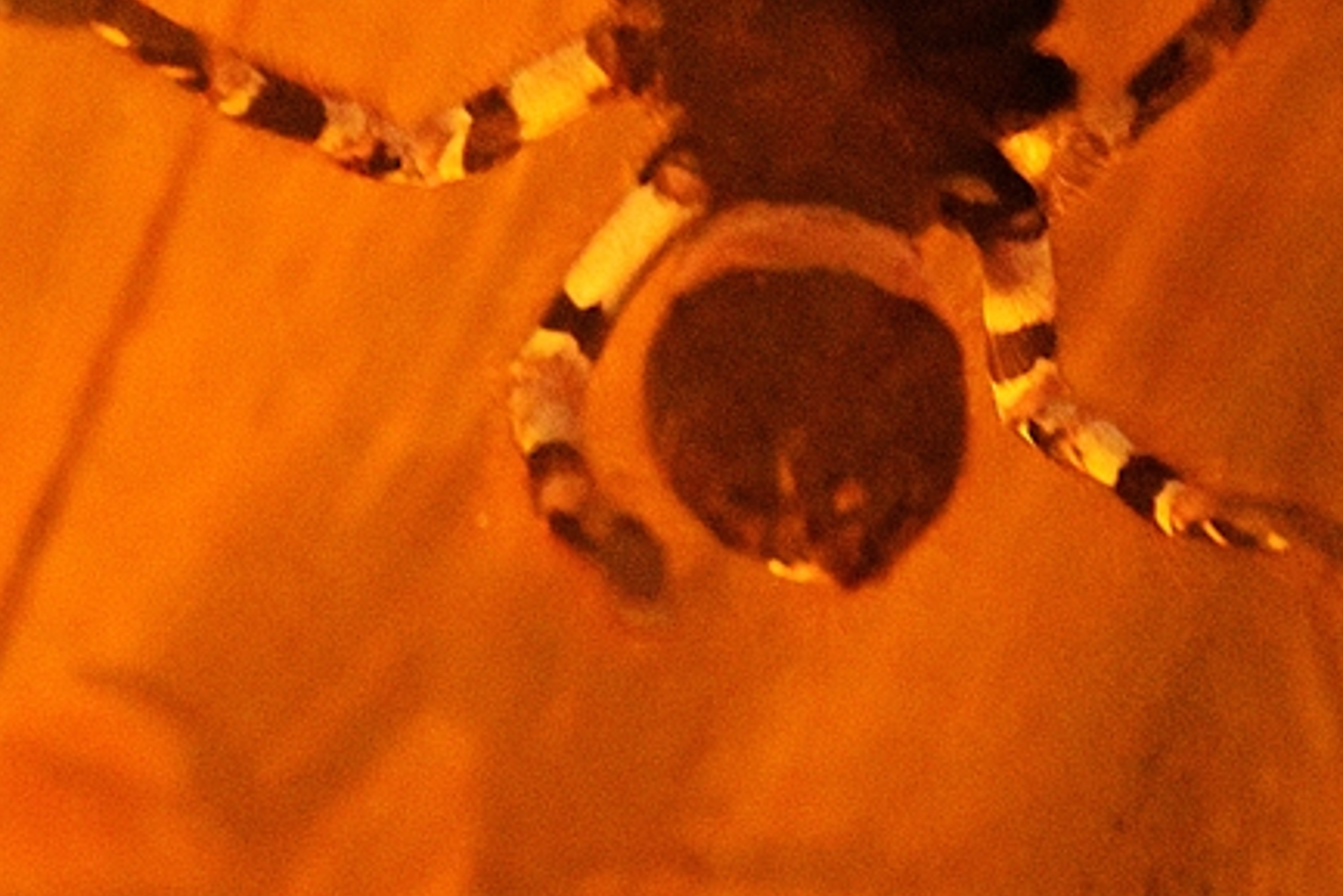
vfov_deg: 4.8
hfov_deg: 7.2
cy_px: 197
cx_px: 512
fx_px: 10598
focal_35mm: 284
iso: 12800
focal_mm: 80
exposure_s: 1/30
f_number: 5.3
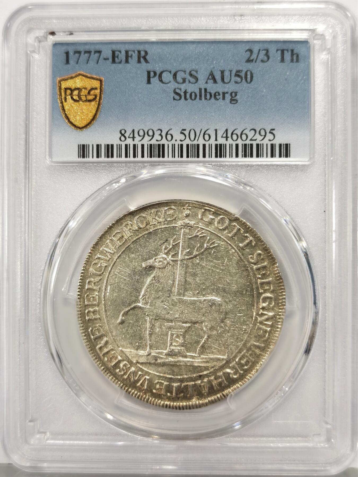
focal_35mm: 54
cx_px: 179
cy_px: 238
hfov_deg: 27.0
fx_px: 745
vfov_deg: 35.5
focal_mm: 5.56
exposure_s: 1/100
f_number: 16
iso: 100
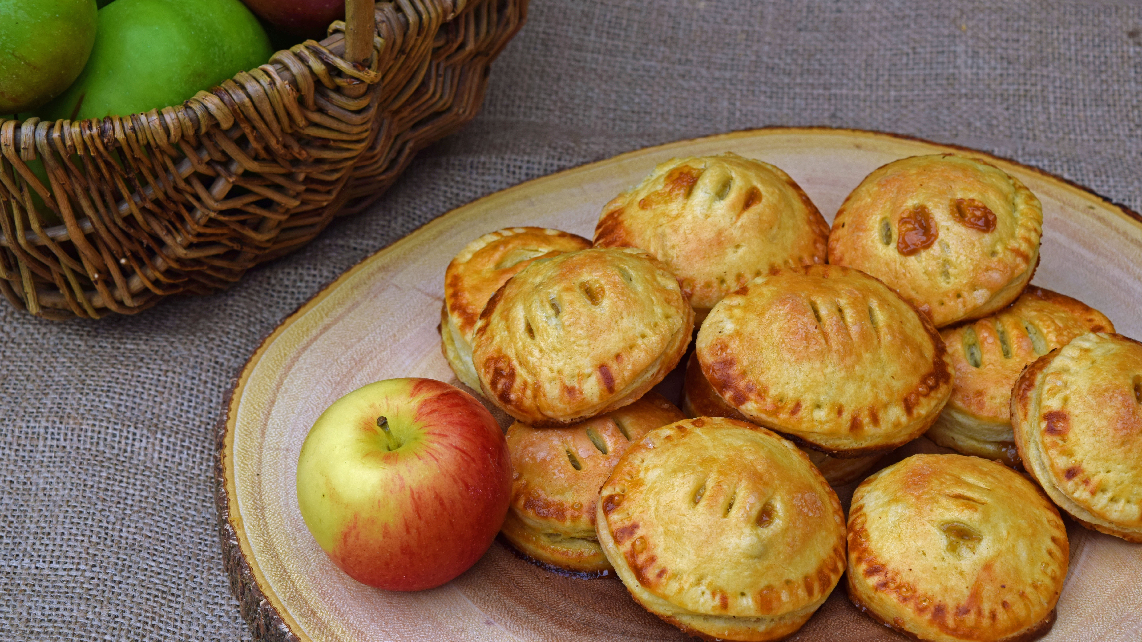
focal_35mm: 87
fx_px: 2620
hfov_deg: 24.6
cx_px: 571
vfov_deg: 14.0
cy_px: 307
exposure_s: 1/250
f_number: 8
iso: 200
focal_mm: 55
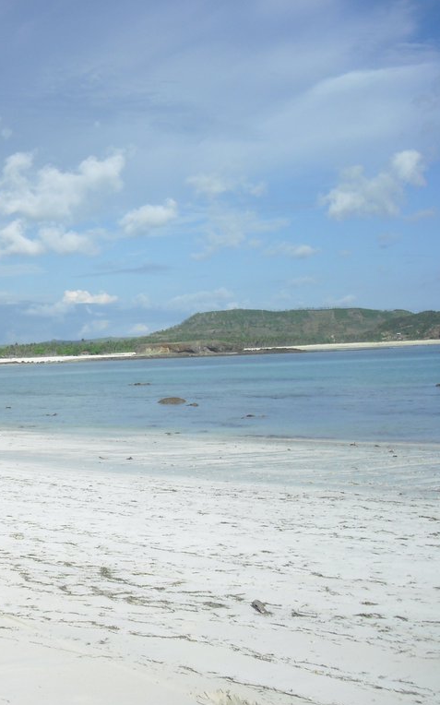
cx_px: 19
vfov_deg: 37.5
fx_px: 1037
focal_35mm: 54
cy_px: 353
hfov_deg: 23.2
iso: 100
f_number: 8
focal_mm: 6.2
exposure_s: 1/400
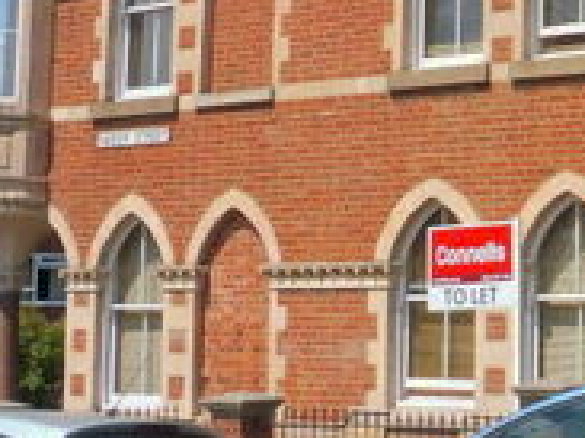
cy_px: 117
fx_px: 1554
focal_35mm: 92
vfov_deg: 16.0
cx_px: 831
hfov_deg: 19.1
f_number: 4
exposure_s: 1/1000
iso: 100
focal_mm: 4.3
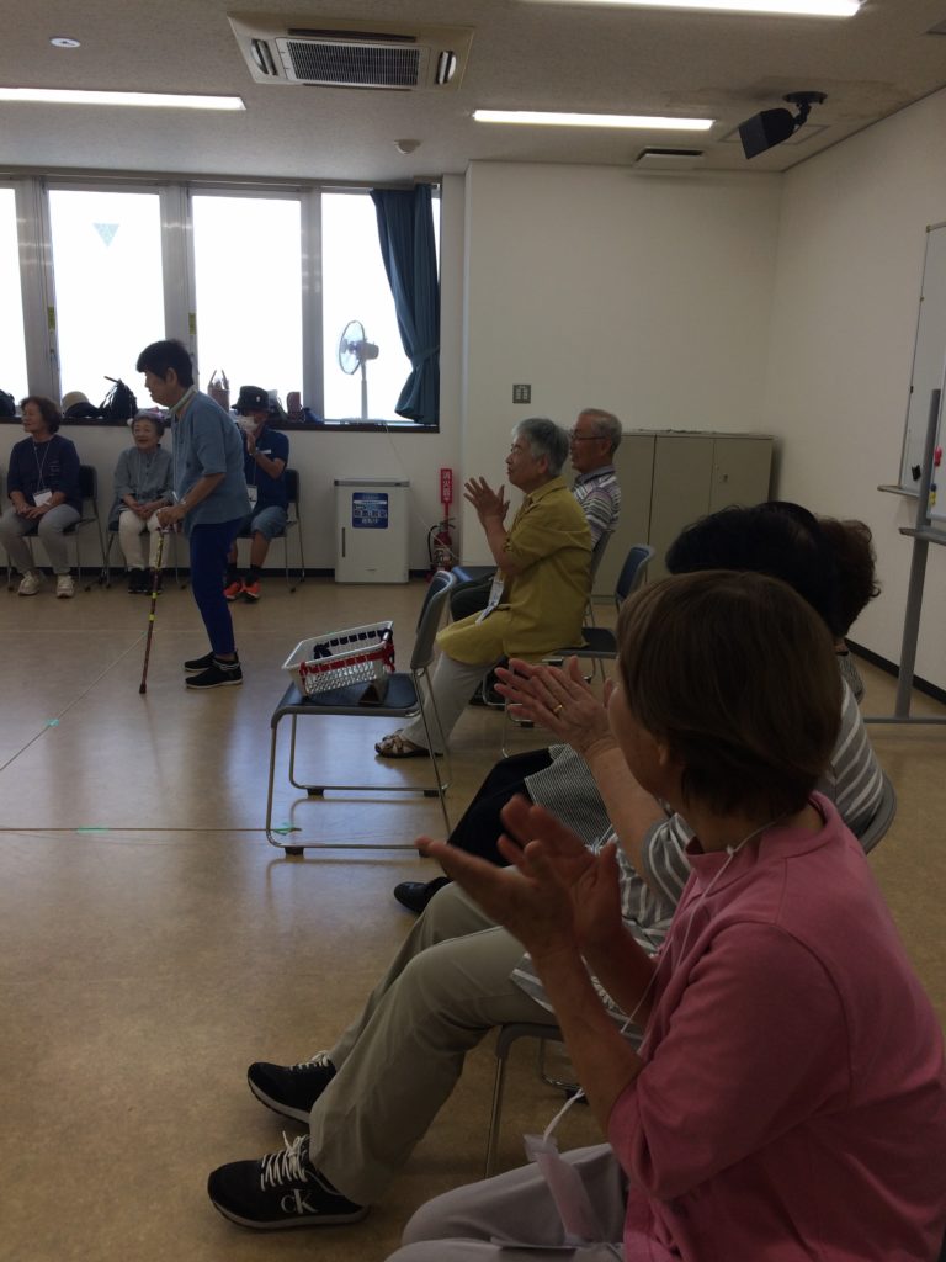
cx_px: 473
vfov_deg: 61.7
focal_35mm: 29
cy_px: 631
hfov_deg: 48.2
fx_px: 1057
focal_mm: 4.15
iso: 32
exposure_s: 1/228
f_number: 2.2
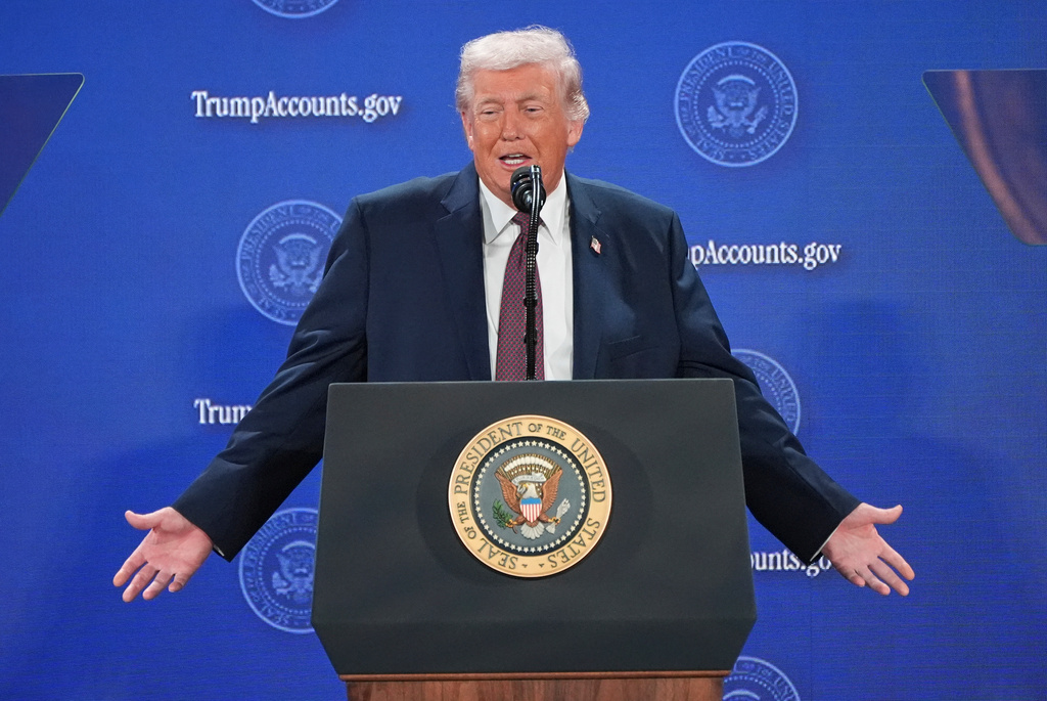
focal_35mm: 577
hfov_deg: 3.6
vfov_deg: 2.4
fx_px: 16797
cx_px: 524
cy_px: 350
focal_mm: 385
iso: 5000
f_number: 5.6
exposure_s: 1/320
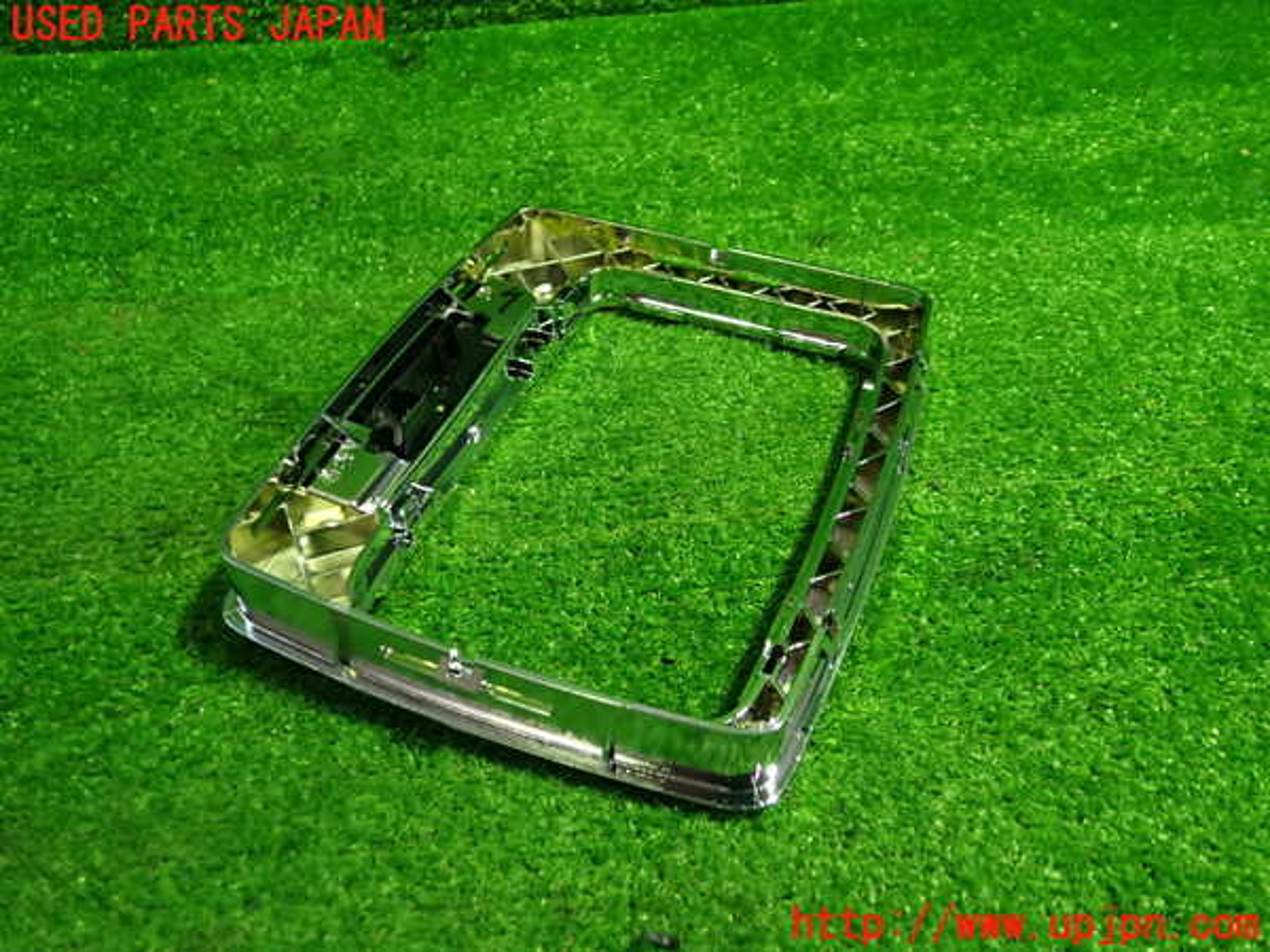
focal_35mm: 30
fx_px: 1101
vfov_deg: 46.8
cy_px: 476
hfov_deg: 60.0
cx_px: 635
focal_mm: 5.4
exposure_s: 1/30
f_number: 2.3
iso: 250
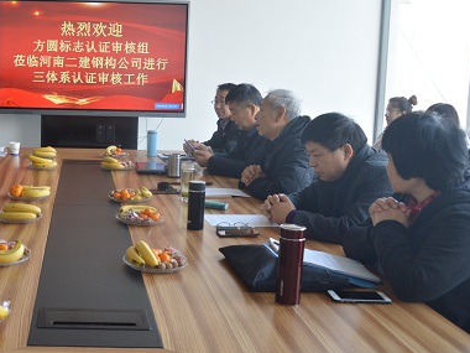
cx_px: 101
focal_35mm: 48
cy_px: 137
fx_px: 648
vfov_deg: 30.3
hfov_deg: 38.5
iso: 400
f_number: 4
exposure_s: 1/60
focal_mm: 21
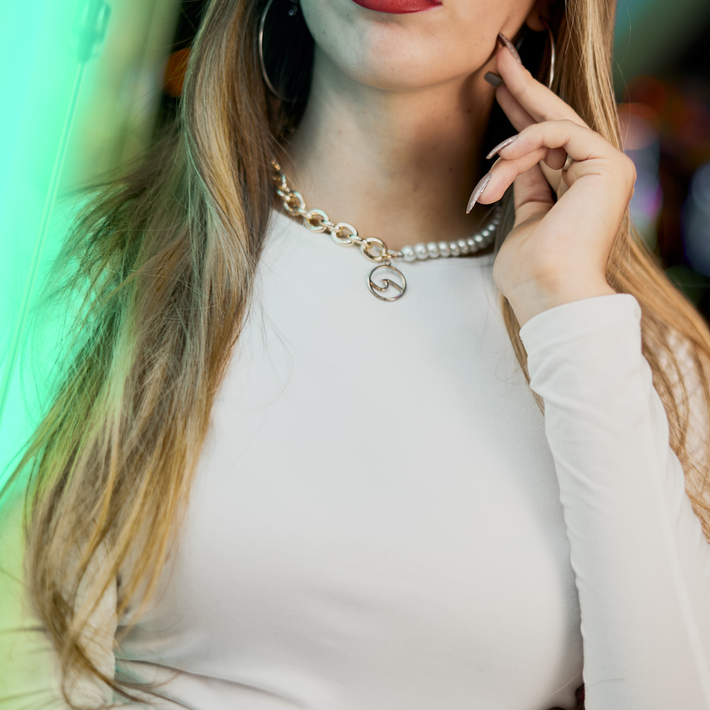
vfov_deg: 21.9
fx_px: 1833
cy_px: 331
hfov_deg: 21.9
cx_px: 437
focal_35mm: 79
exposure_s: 1/125
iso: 160
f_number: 2
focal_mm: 50
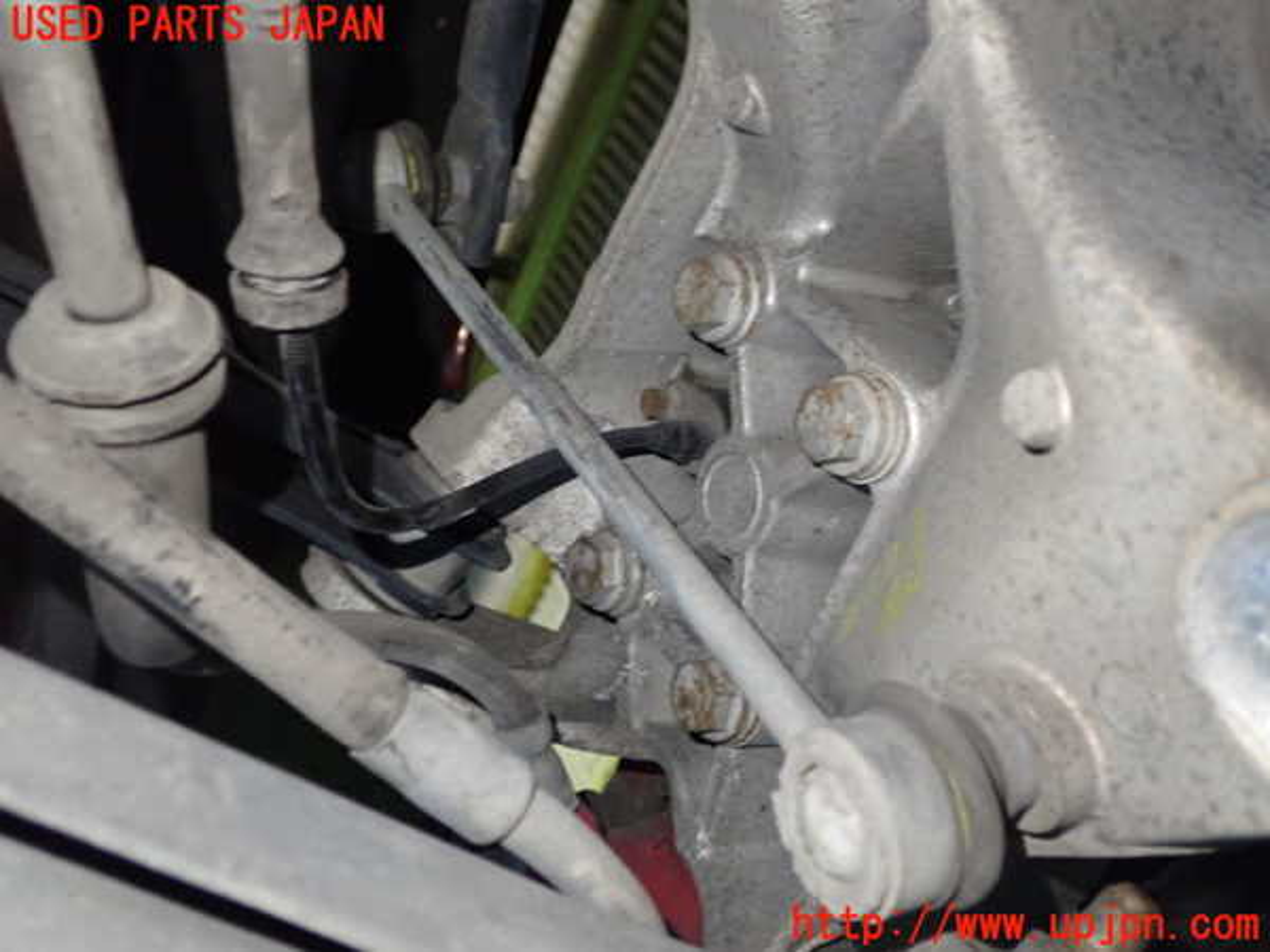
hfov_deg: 51.4
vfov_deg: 39.7
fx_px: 1321
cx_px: 635
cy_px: 476
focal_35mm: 36
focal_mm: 6.37
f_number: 2.5
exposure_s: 1/30
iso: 800
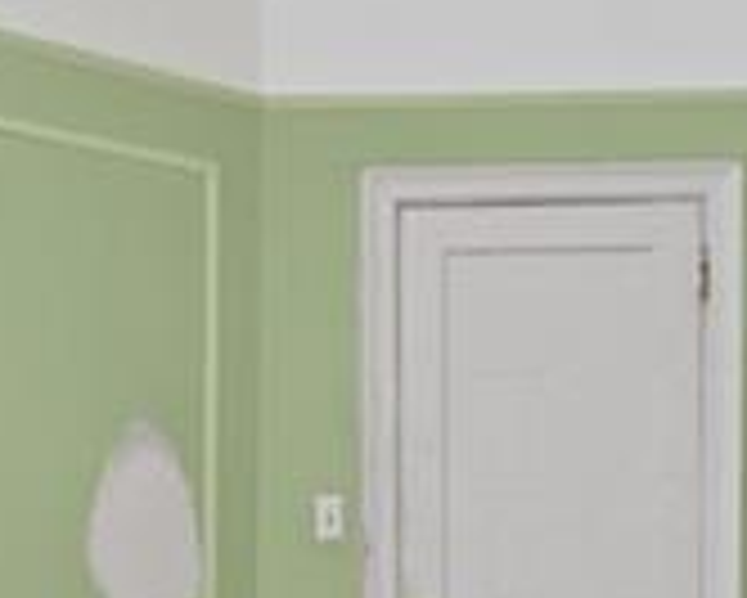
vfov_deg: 18.6
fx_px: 1792
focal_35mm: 81
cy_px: 567
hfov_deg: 23.1
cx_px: 112
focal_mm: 14
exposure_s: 1/1.67
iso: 400
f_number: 10
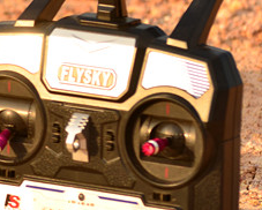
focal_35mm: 494
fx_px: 3834
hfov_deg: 3.9
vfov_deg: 3.1
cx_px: -170
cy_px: 47
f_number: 7.1
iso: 100
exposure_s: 1/200
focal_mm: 100
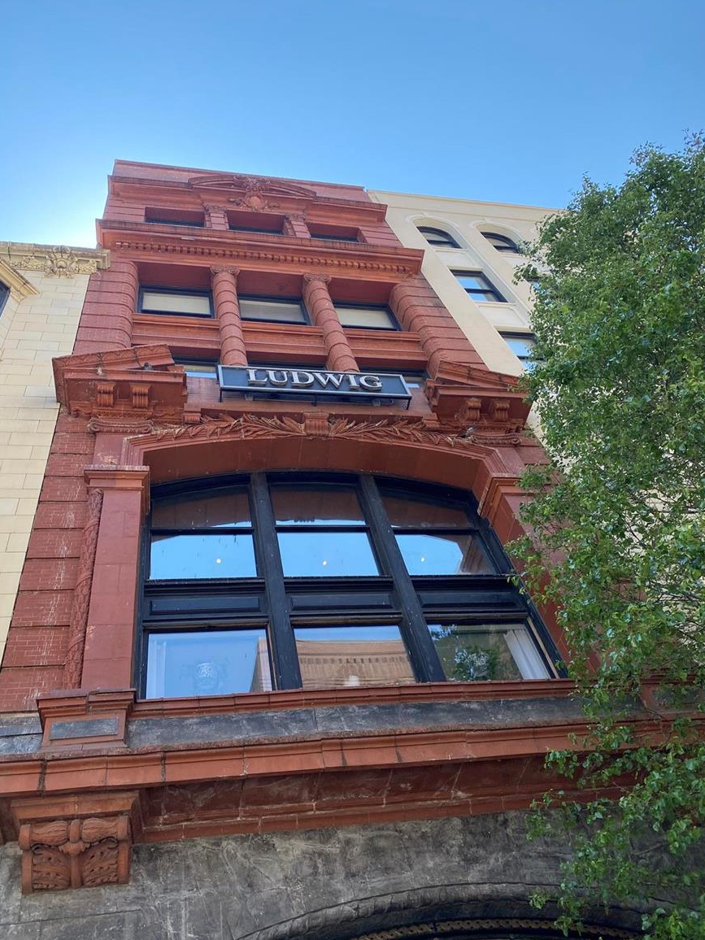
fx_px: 733
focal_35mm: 27
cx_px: 345
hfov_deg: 51.4
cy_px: 481
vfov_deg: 65.3
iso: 32
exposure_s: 1/767
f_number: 1.8
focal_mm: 4.25
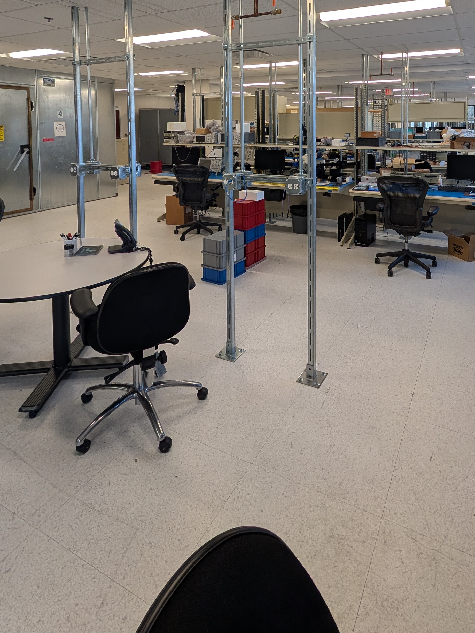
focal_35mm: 20
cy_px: 142
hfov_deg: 64.9
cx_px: 300
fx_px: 366
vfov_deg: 74.5
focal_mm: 2.02
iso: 48
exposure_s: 1/214
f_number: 1.7
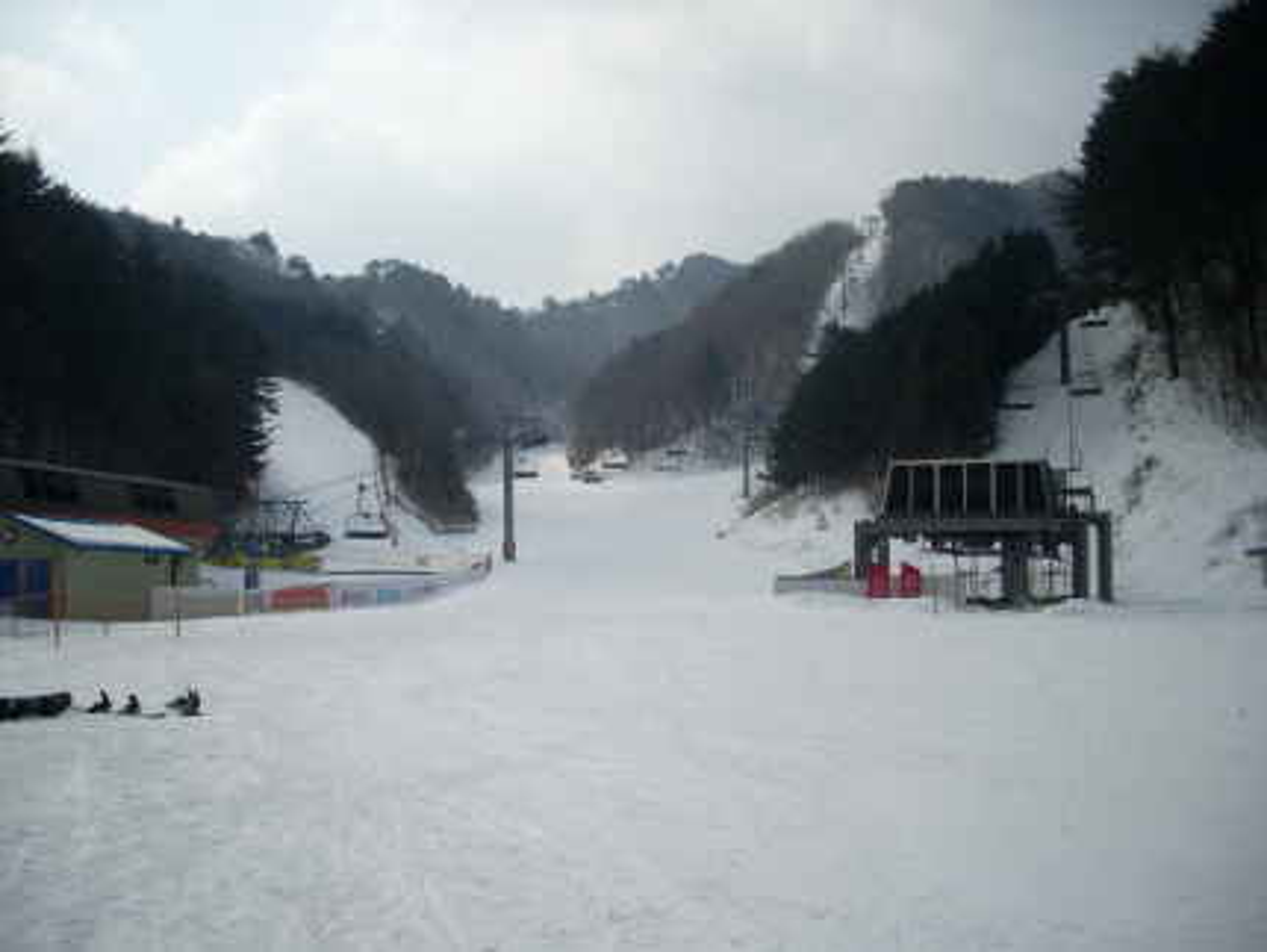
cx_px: 634
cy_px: 476
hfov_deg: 49.0
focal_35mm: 38
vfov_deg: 37.8
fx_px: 1392
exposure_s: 1/500
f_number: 7.7
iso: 80
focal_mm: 6.3
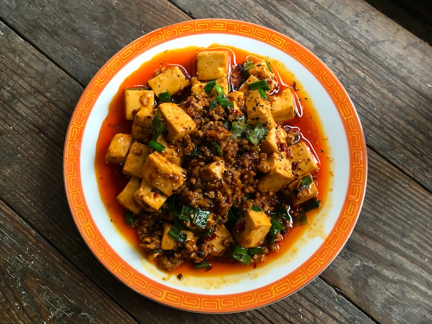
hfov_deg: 60.0
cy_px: 166
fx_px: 374
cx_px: 212
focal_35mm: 30
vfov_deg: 46.8
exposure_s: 1/30
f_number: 2.2
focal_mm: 4.15
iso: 64
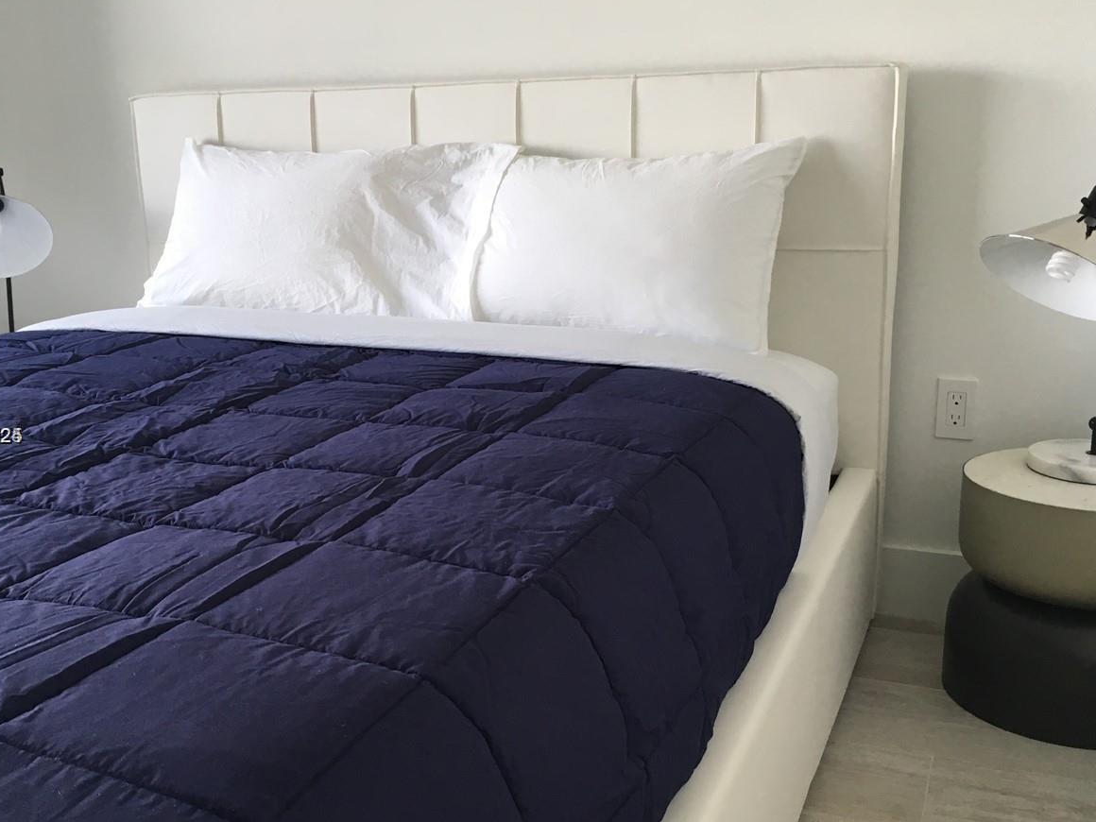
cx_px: 476
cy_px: 437
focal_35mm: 40
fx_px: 1266
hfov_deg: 46.7
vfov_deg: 35.9
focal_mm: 4.15
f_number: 2.2
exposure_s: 1/30
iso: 32
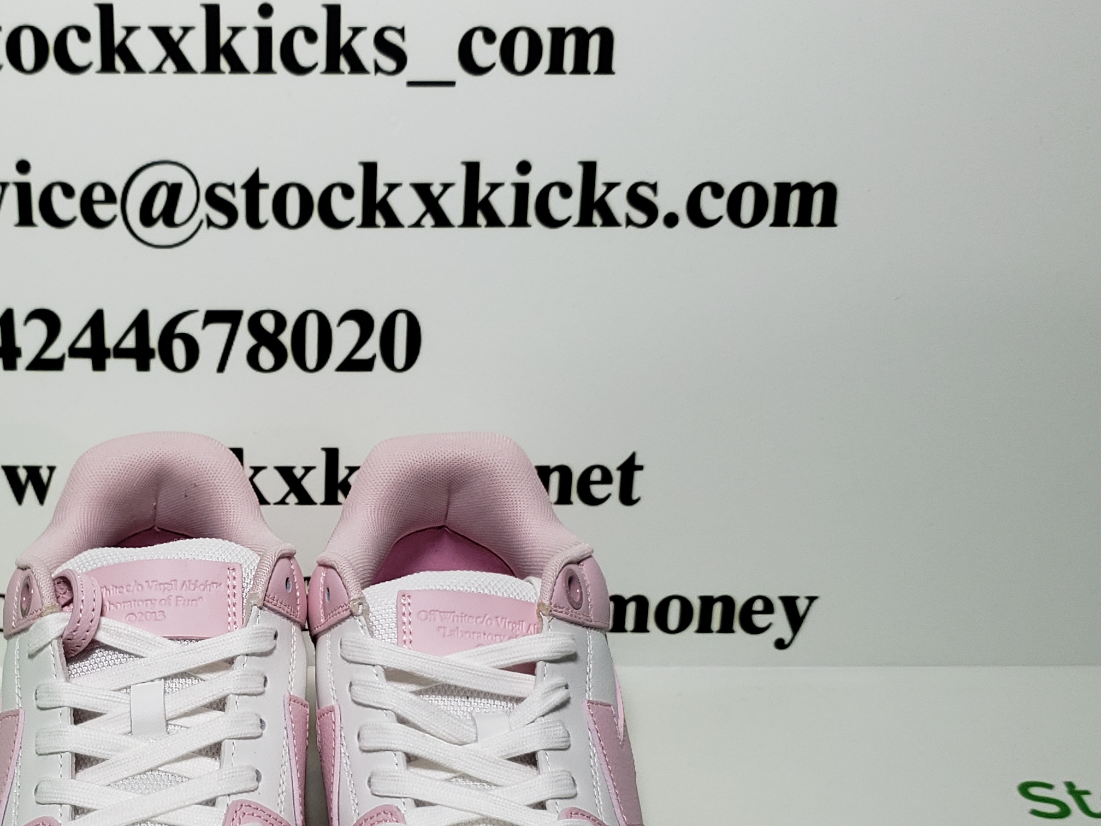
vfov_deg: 27.7
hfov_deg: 35.7
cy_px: 597
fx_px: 1654
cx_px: 238
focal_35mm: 52
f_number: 1.5
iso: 50
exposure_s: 1/563
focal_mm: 4.3
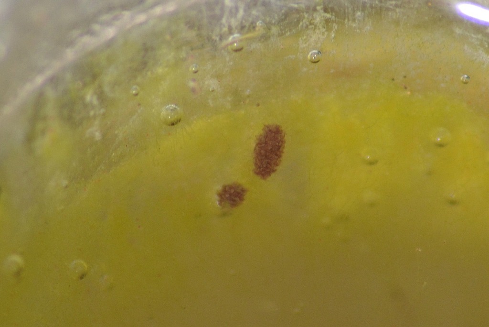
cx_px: 244
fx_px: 6116
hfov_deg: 4.6
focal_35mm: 450
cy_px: 164
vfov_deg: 3.1
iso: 400
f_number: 5.6
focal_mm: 300
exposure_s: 1/500
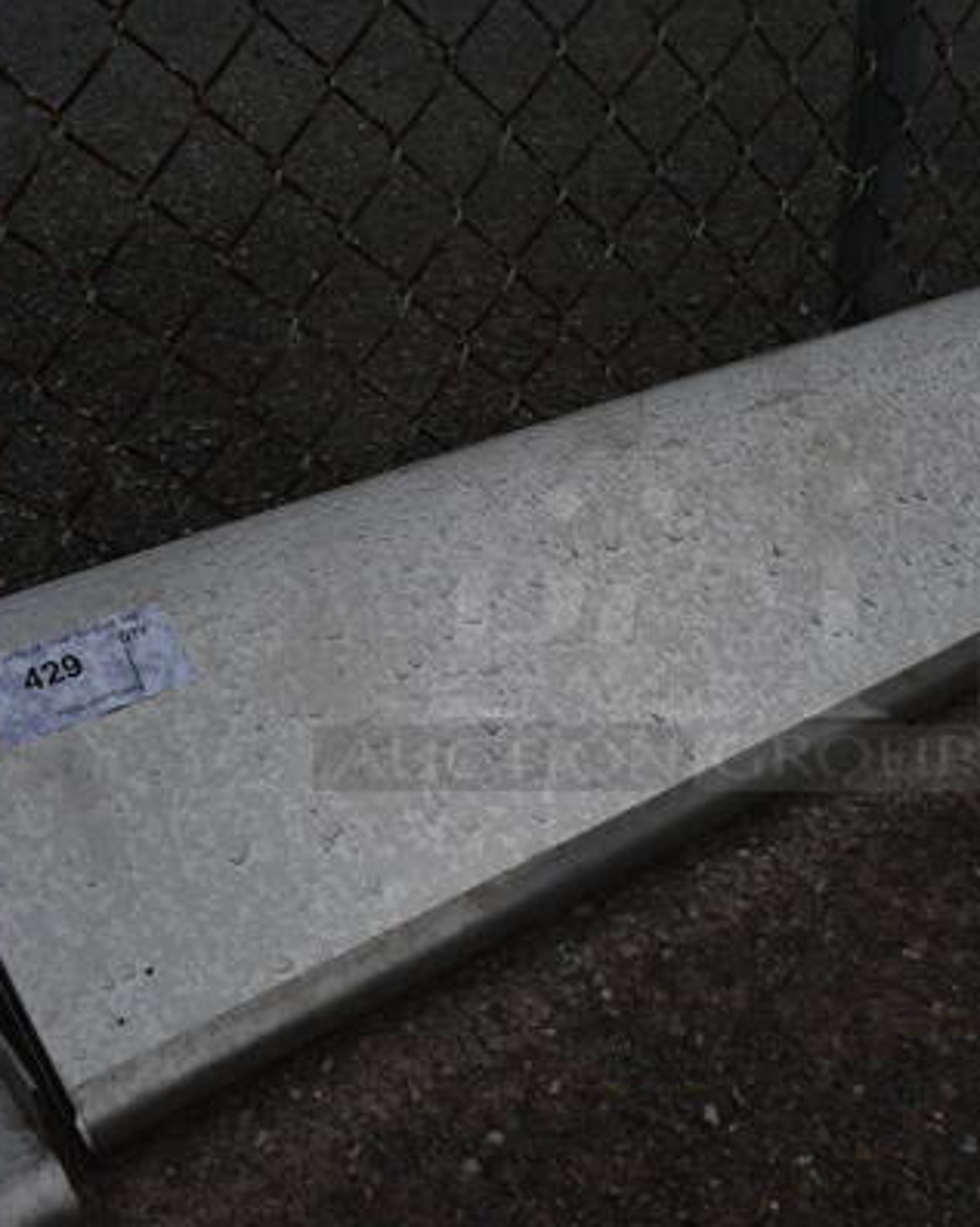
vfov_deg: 46.9
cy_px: 627
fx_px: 1416
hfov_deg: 37.7
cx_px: 658
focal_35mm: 39
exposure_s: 1/320
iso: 200
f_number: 7.1
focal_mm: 18
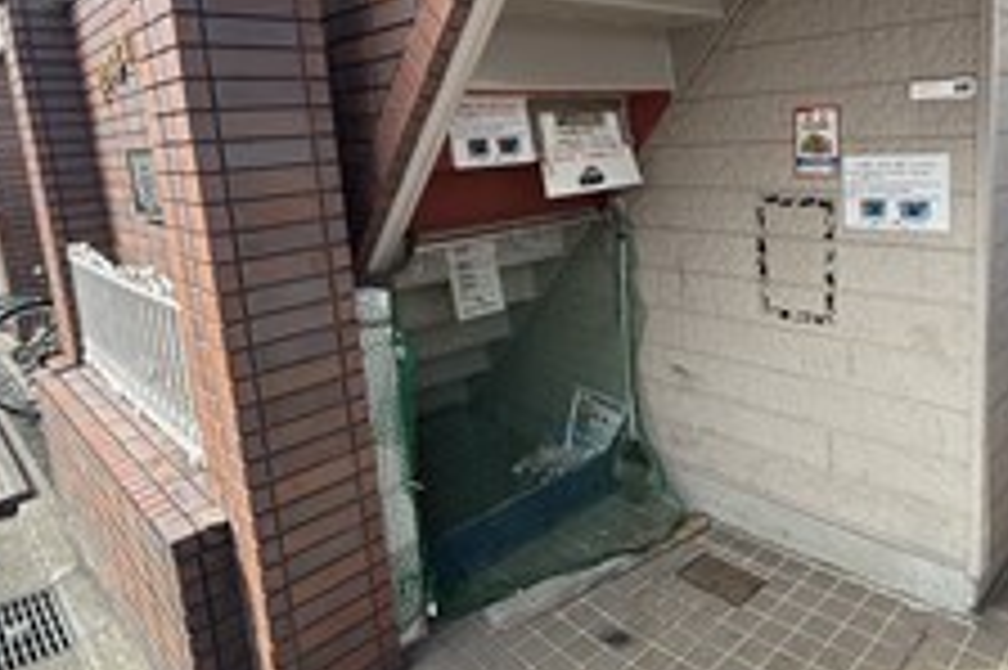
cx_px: 608
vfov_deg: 48.9
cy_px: 243
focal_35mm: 26
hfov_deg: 68.7
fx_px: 727
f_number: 2.2
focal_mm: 2.22
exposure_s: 1/170
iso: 50
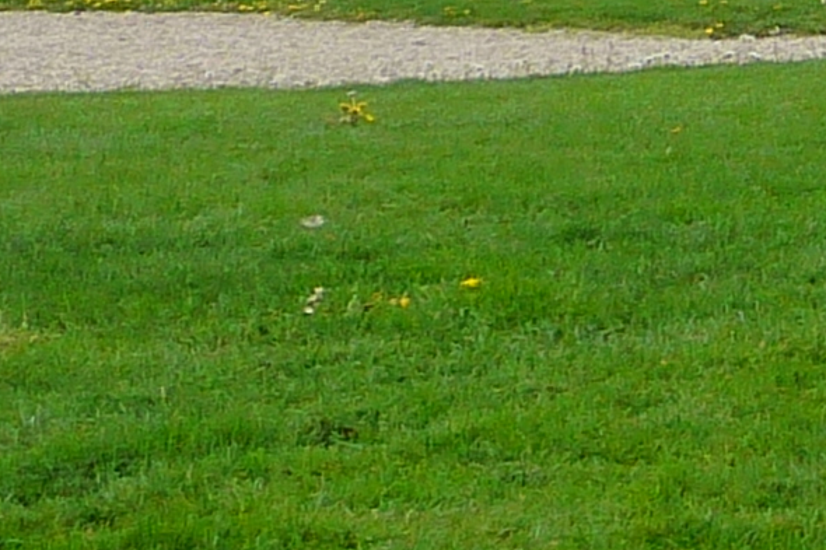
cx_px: 1690
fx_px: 4450
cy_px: -322
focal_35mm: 194
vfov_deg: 7.0
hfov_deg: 9.8
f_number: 3.5
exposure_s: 1/400
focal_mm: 5.3
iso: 160
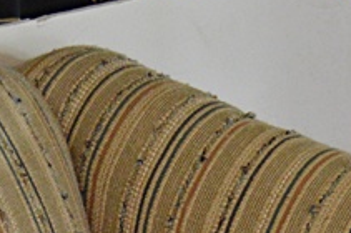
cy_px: 532
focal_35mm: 185
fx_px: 1801
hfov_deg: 11.1
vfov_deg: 7.0
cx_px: 80
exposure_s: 1/60
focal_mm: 26
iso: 1600
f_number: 4
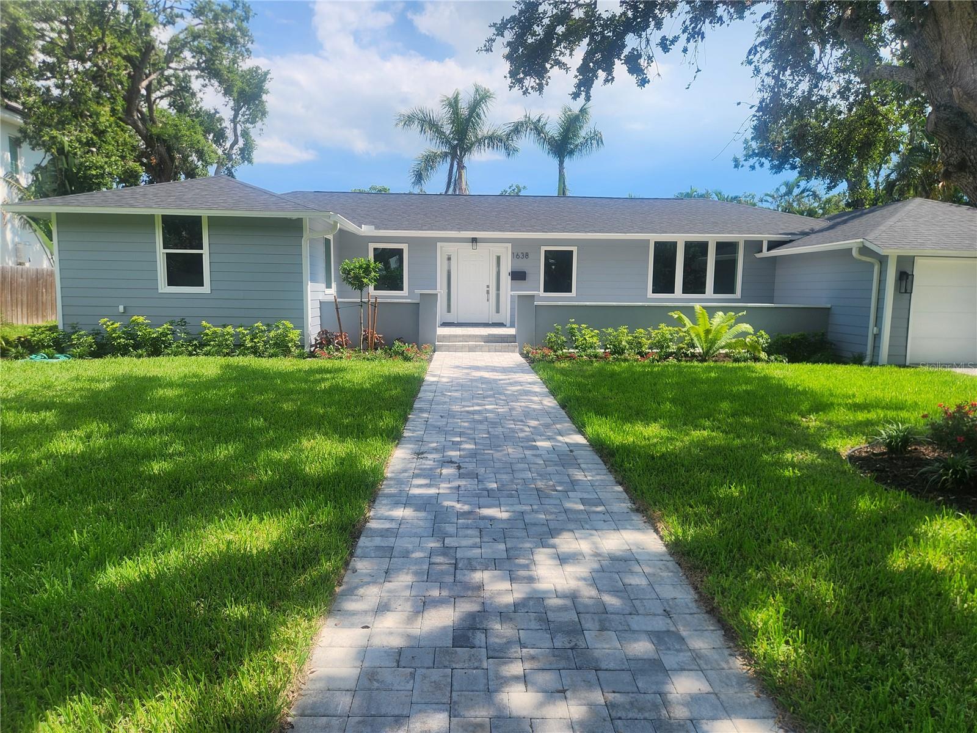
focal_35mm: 23
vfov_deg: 58.9
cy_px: 366
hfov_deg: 73.9
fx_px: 649
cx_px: 488
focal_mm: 5.4
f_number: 1.8
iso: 20
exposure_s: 1/1307
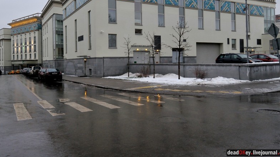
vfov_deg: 39.7
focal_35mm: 29
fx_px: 215
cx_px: 132
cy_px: 53
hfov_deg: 66.0
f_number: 6.3
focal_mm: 16
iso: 800
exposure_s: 1/125
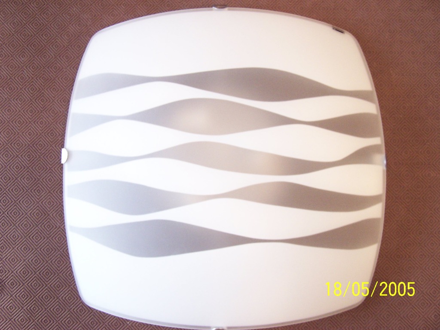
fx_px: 483
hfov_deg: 49.0
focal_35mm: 38
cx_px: 220
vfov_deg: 37.7
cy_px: 165
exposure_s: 1/10
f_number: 3.2
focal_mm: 6.3
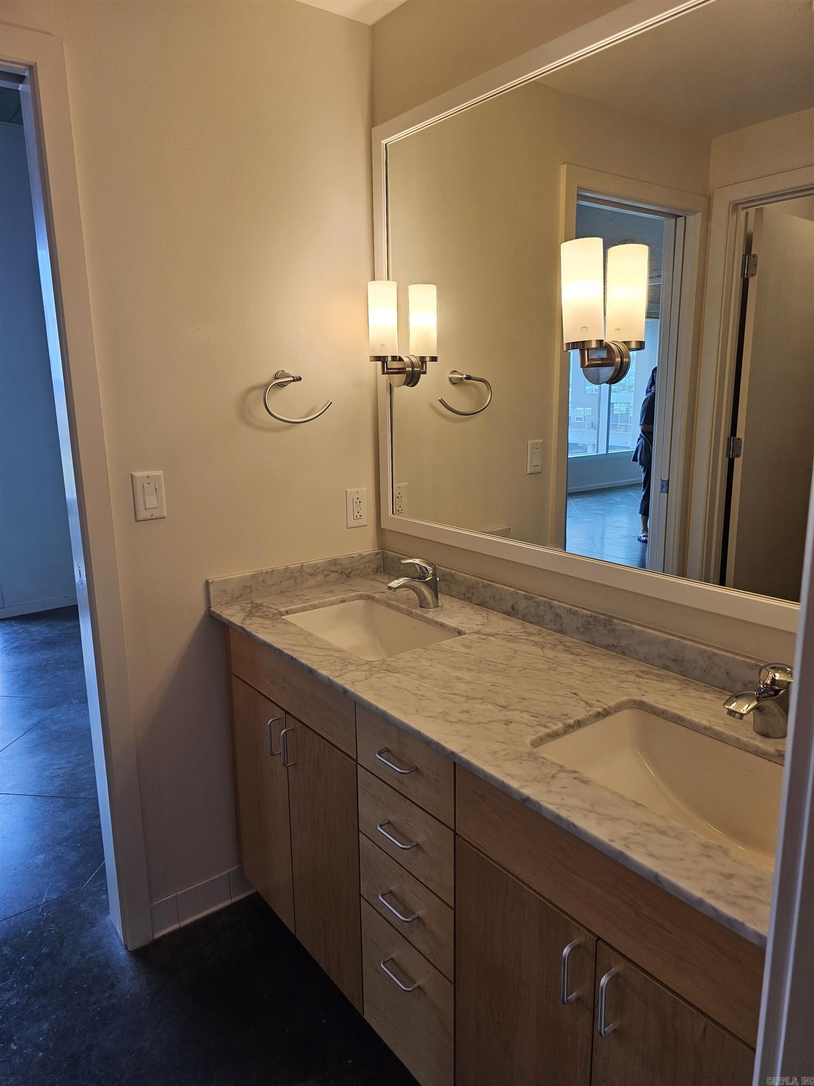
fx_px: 721
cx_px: 407
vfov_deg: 73.9
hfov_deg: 58.9
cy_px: 543
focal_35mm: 23
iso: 80
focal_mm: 6.3
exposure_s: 1/180
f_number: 1.7
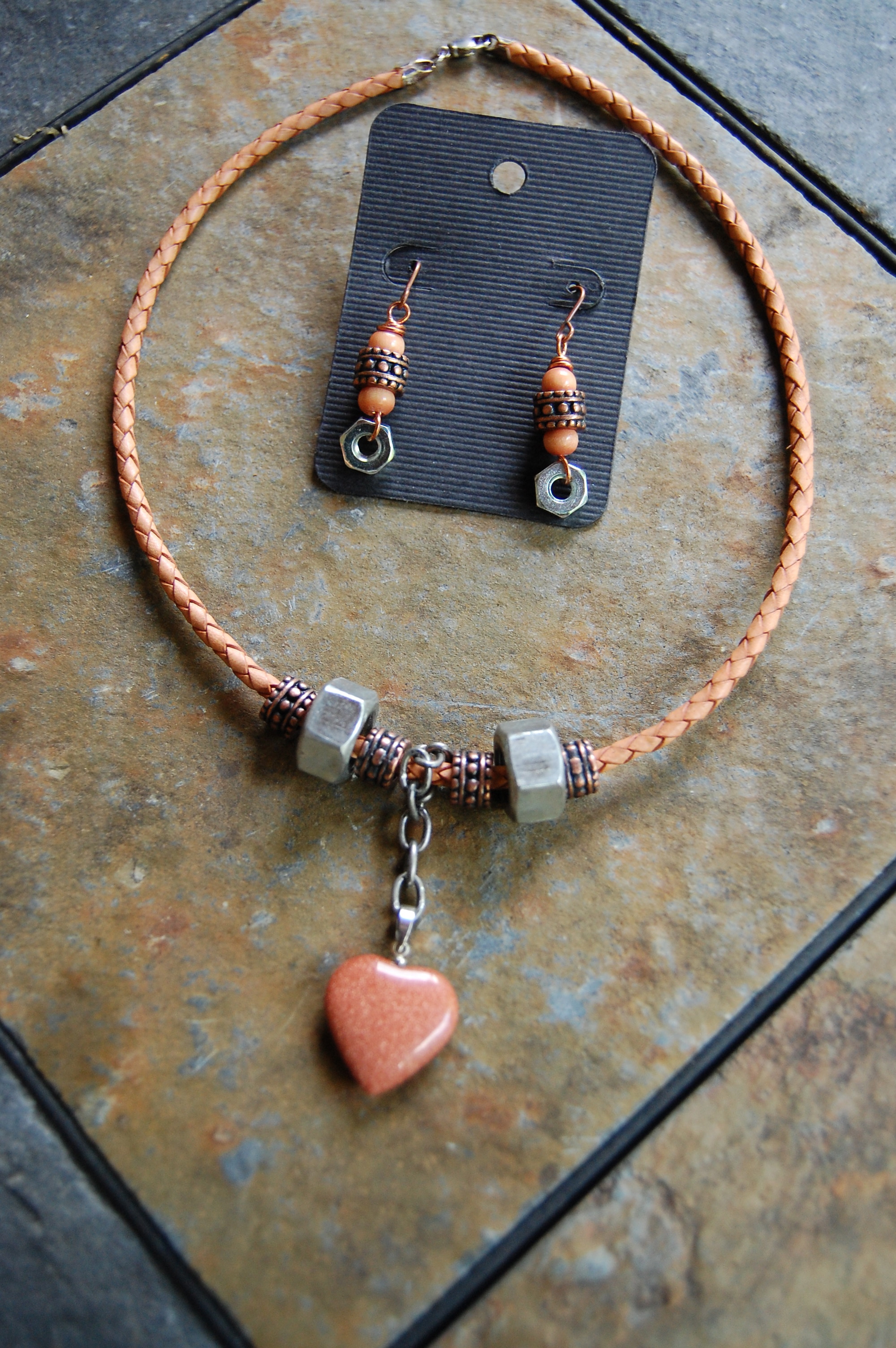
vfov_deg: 49.6
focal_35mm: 39
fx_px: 1459
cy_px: 674
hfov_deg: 34.1
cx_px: 448
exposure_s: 1/50
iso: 800
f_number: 4
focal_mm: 26
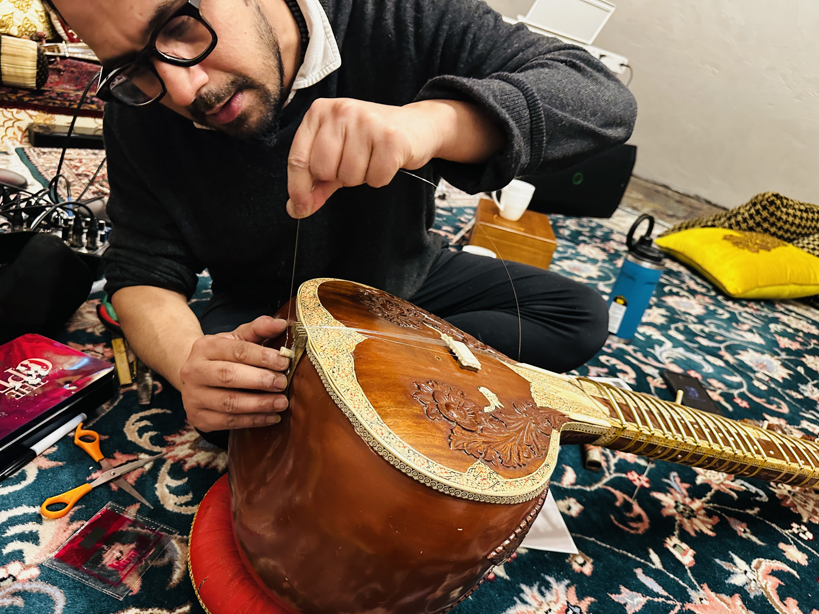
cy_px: 307
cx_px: 410
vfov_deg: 56.8
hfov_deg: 71.6
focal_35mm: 24
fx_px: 568
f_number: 1.78
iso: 640
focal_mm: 6.86
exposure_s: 1/60
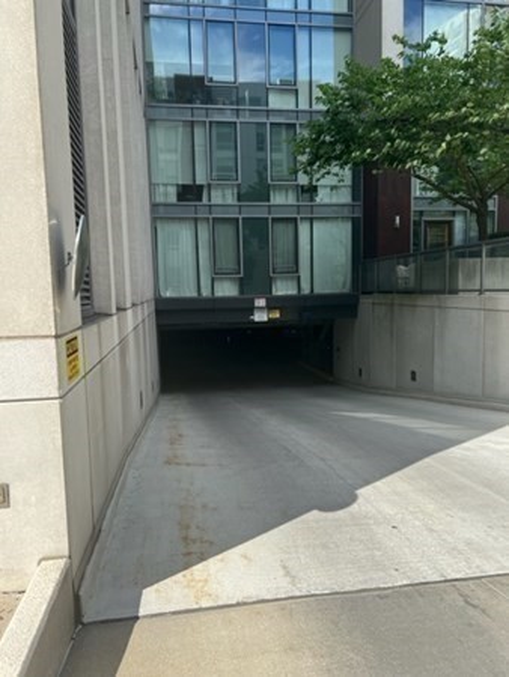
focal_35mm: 26
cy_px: 338
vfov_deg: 67.3
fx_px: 509
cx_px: 254
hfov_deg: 53.1
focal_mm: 5.7
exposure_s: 1/2299
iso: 50
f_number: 1.5
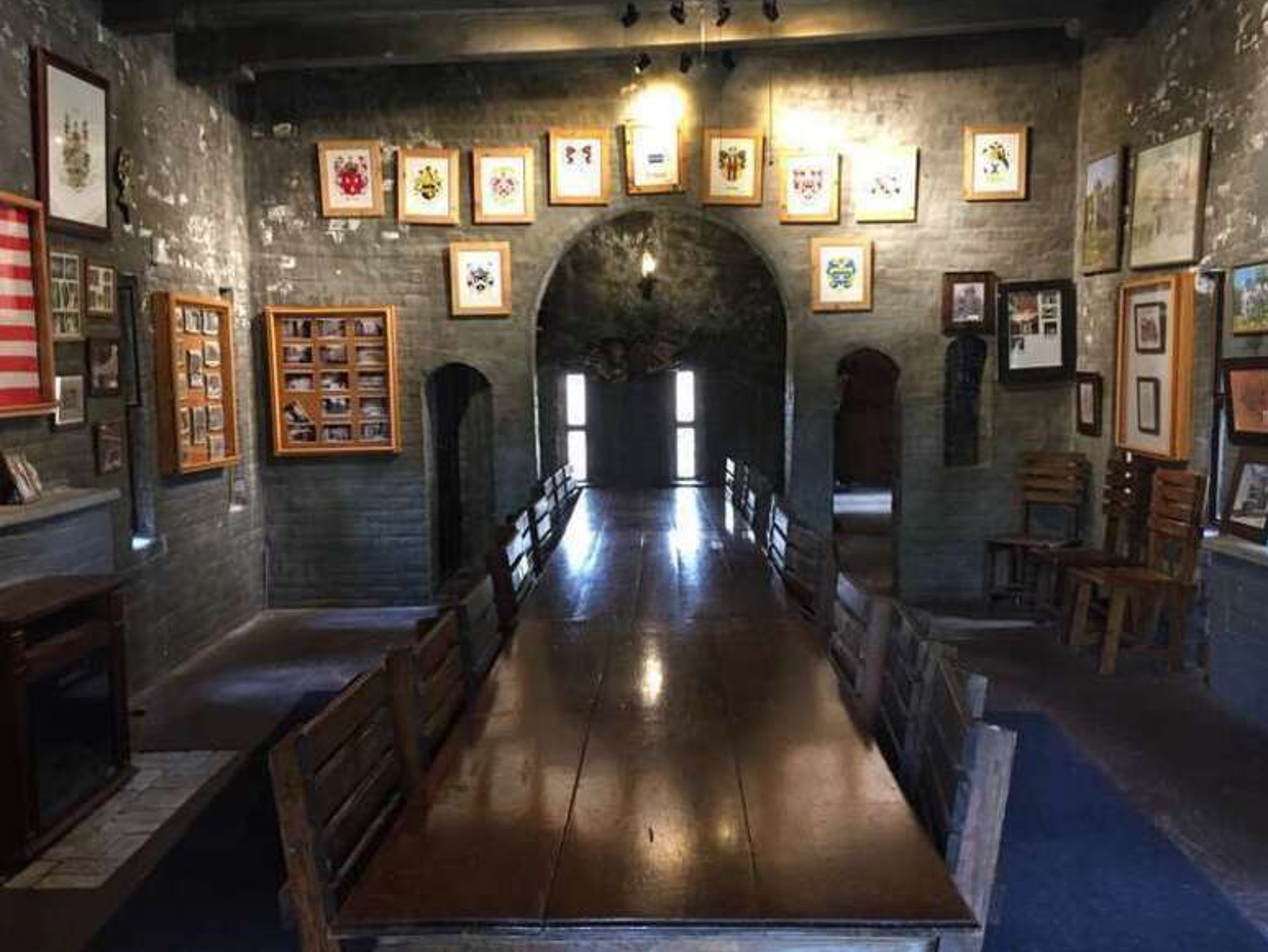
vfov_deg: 46.8
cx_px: 643
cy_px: 481
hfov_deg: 60.0
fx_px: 1099
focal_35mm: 30
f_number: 2.2
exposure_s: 1/30
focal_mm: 4.15
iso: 160
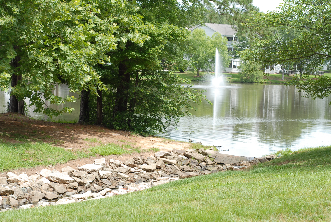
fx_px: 690
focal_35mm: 75
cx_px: 166
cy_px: 111
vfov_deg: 18.2
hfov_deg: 27.0
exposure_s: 1/250
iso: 100
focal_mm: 50
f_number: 5
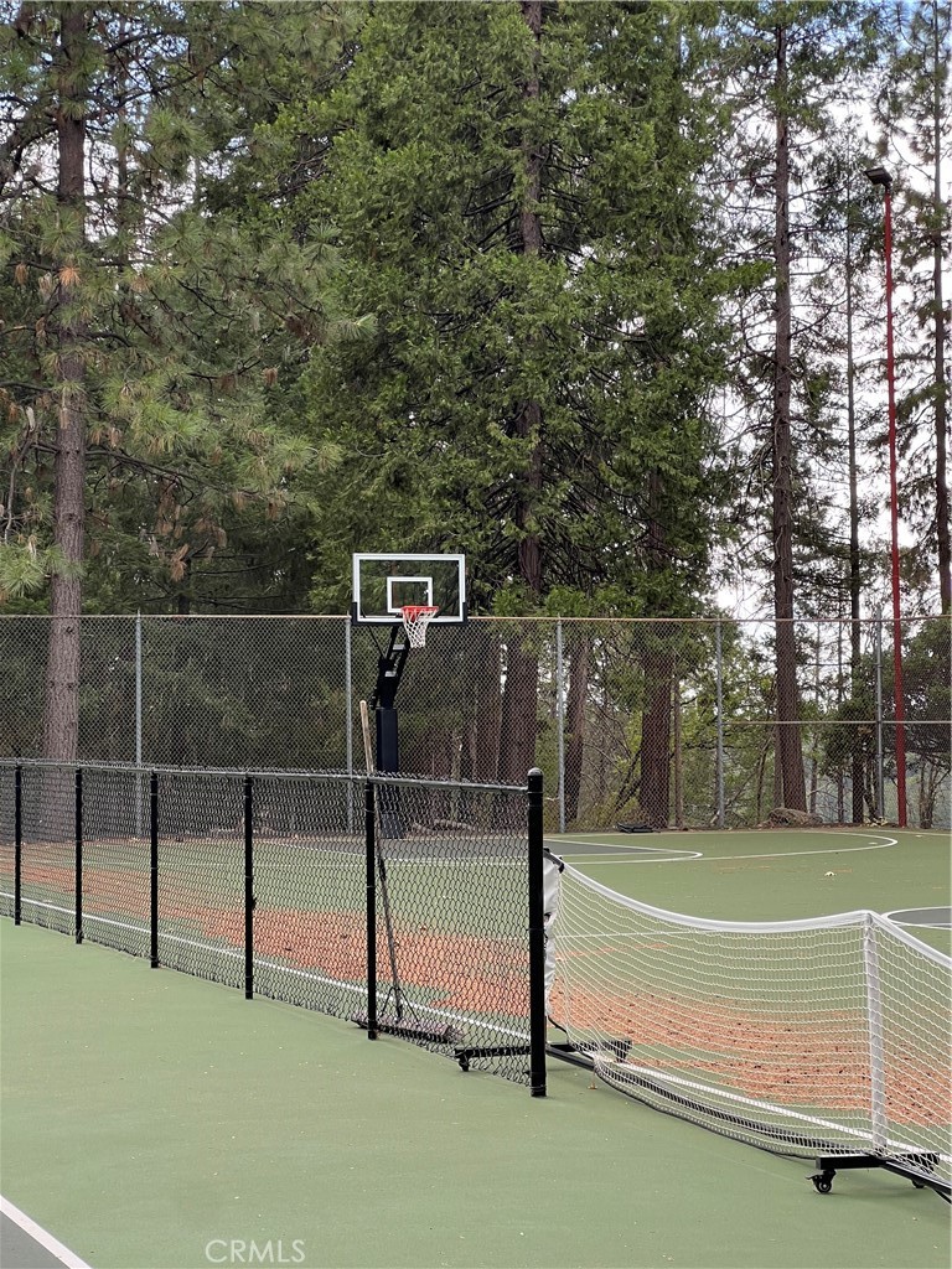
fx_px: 2824
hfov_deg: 19.1
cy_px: 634
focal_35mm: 77
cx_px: 476
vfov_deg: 25.3
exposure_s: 1/99
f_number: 2.8
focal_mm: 9
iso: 40
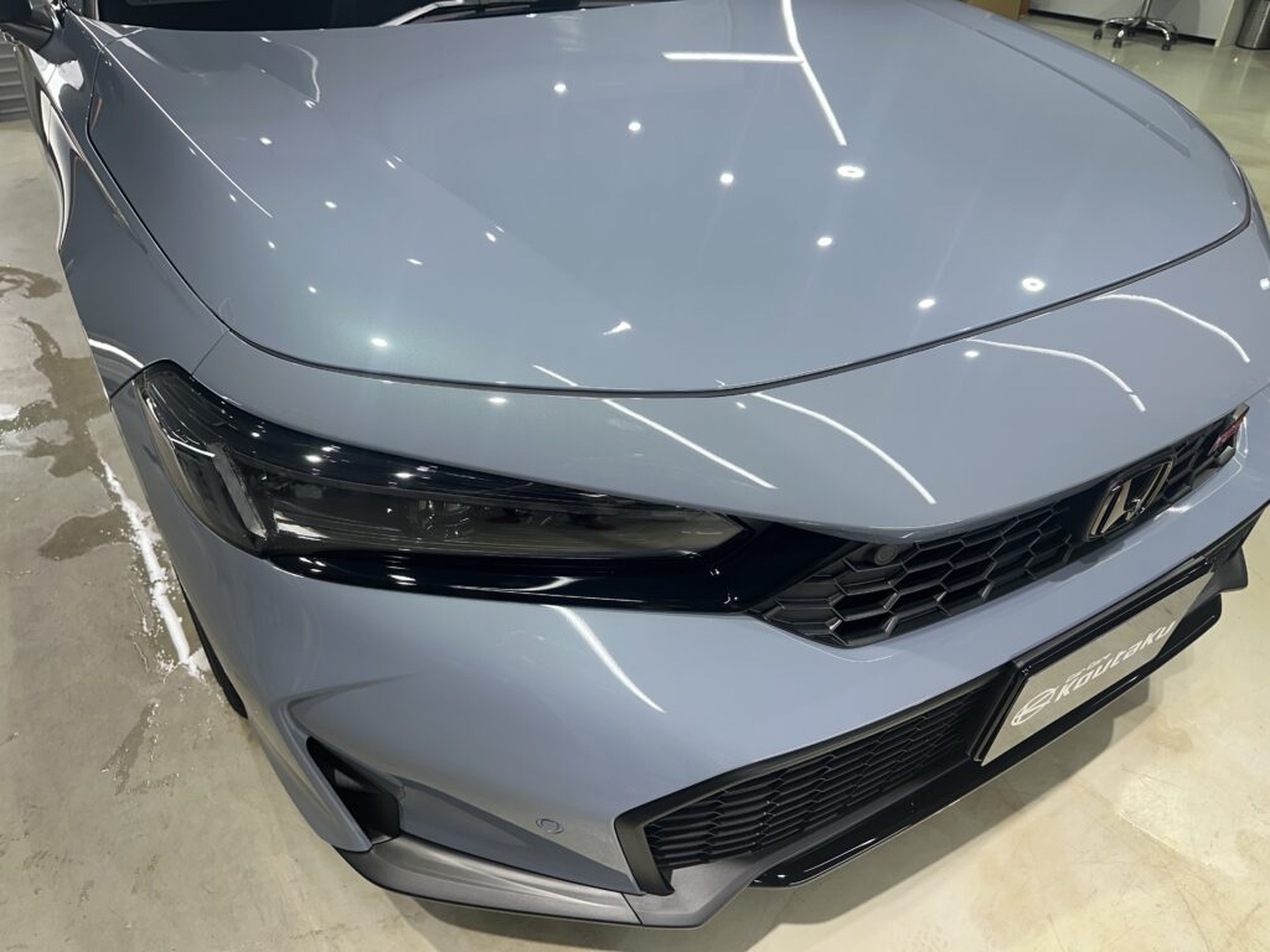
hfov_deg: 71.6
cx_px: 635
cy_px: 476
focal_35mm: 24
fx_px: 881
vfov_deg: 56.8
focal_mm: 6.86
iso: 64
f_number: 1.78
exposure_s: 1/120
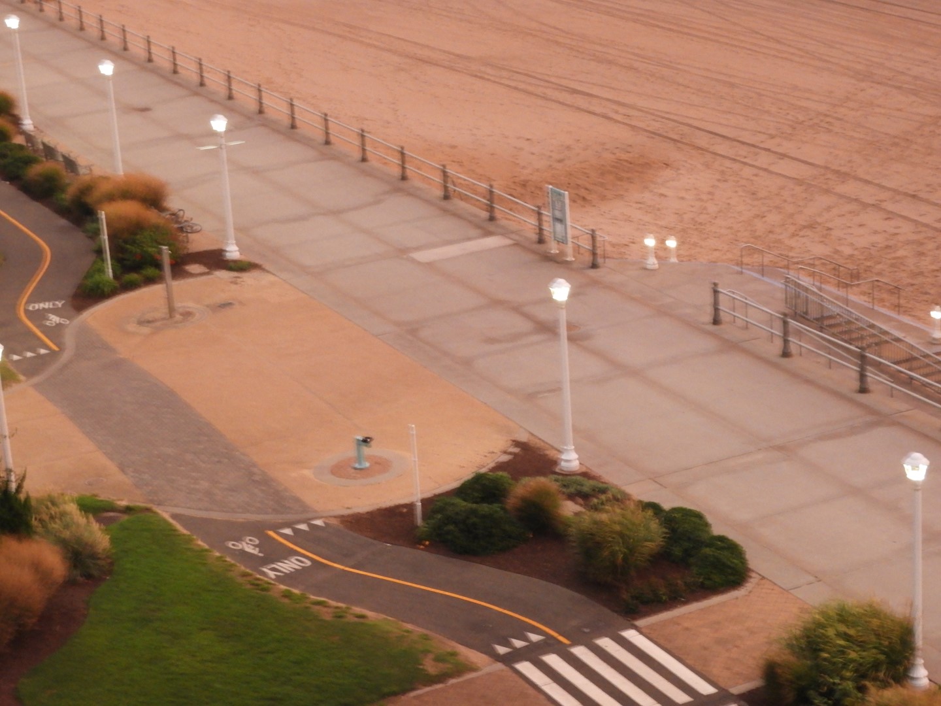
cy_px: 353
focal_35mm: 85
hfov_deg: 23.0
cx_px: 470
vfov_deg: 17.4
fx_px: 2311
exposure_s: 1/13
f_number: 4.5
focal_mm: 15.2
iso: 800
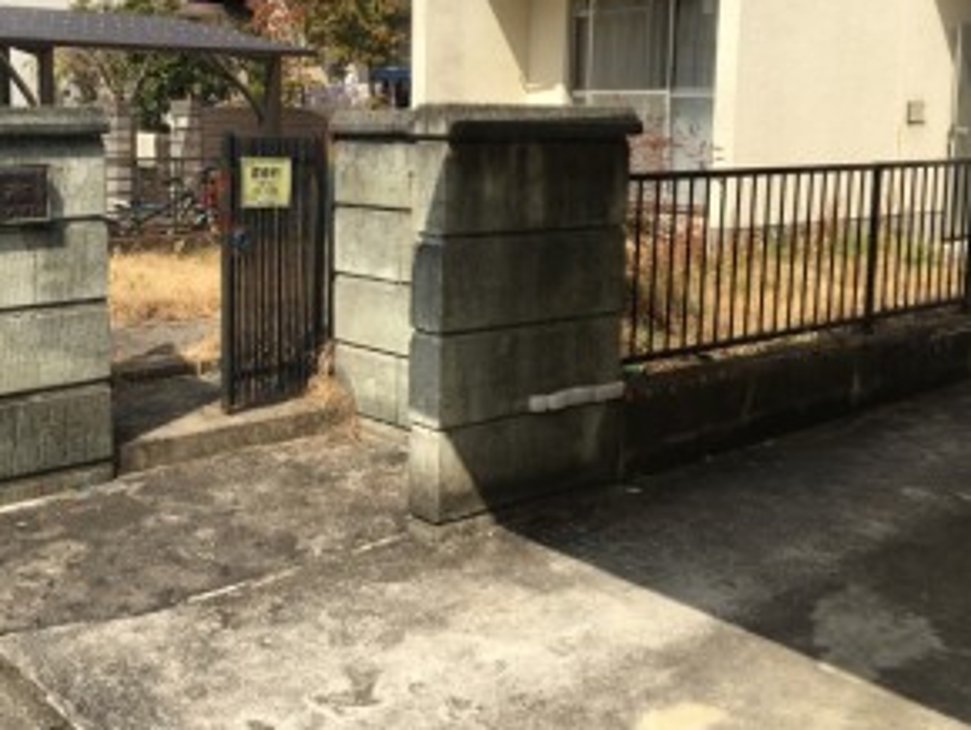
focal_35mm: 43
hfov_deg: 43.2
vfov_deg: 33.4
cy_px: 260
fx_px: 1207
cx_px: 328
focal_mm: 4.15
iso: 25
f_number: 2.2
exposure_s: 1/1709
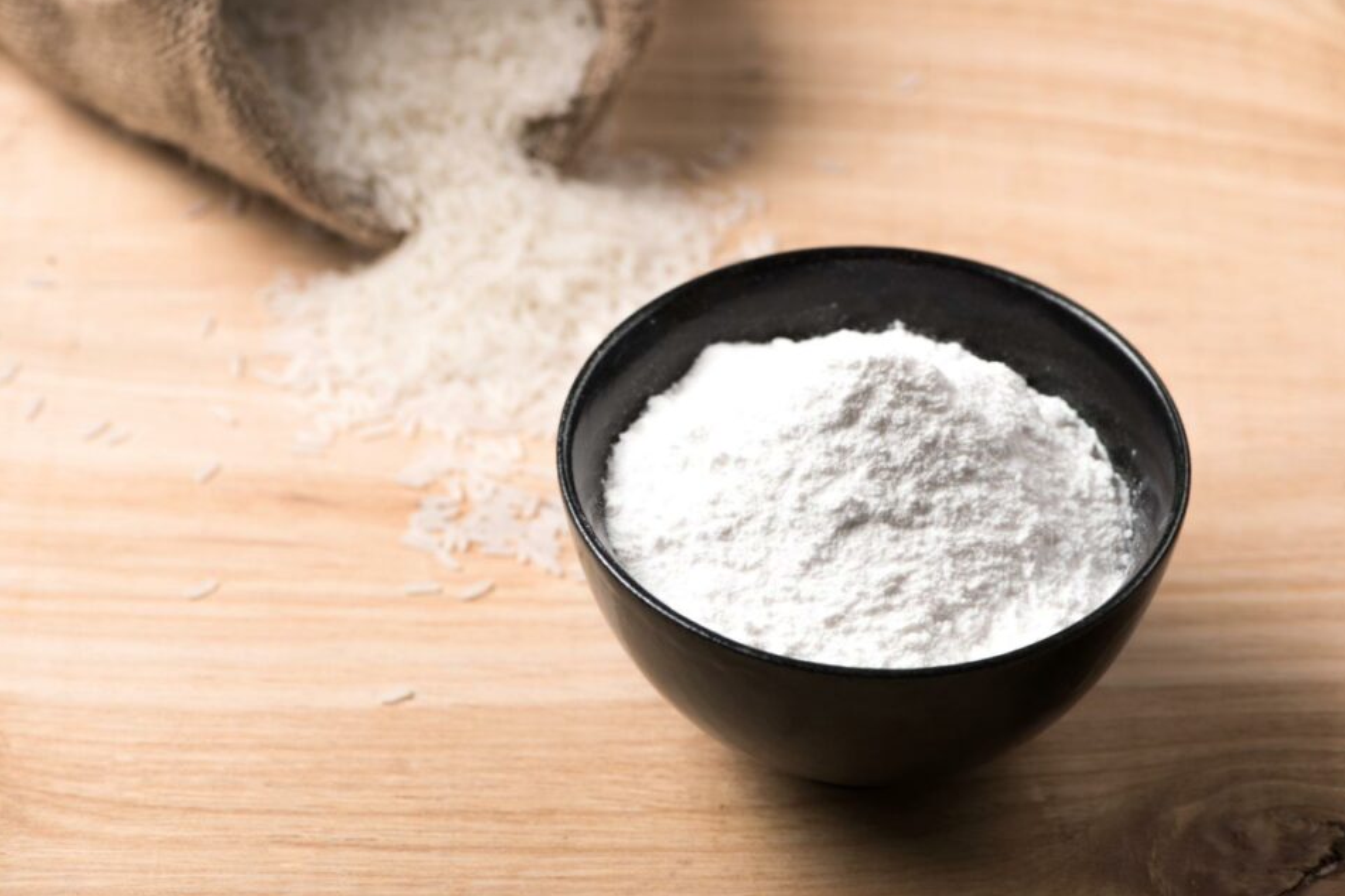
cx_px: 676
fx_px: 3960
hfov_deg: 19.3
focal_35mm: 106
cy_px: 446
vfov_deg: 12.9
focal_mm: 105
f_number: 8
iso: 100
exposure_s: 1/160
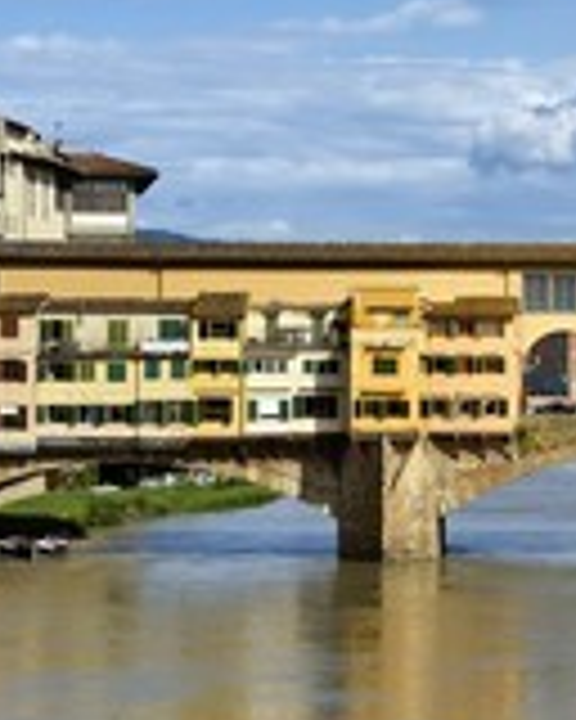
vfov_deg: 11.2
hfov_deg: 8.9
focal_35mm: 172
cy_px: 180
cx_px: 621
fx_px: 3665
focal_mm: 70
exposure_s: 1/320
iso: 200
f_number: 13
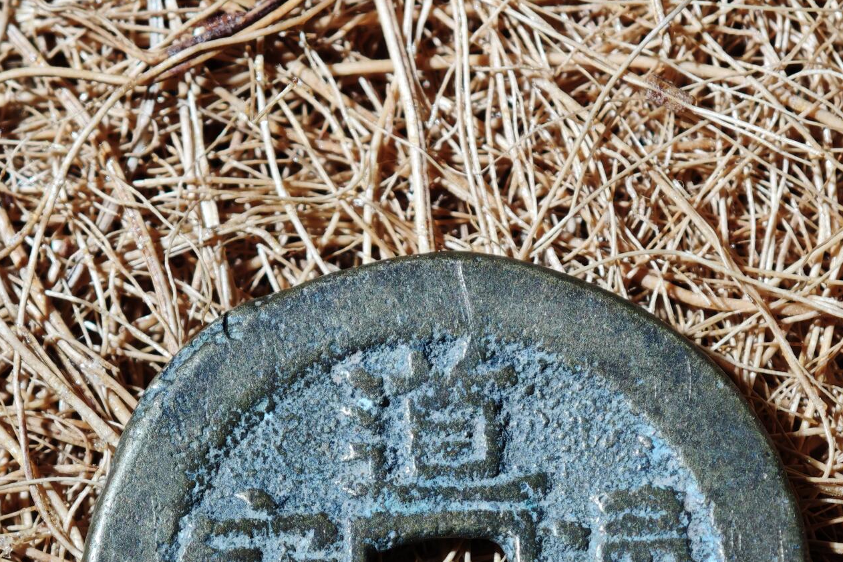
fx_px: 3161
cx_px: 416
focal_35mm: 135
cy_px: 594
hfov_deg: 15.2
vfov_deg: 10.1
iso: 200
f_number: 2
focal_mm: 9
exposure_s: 1/97.1
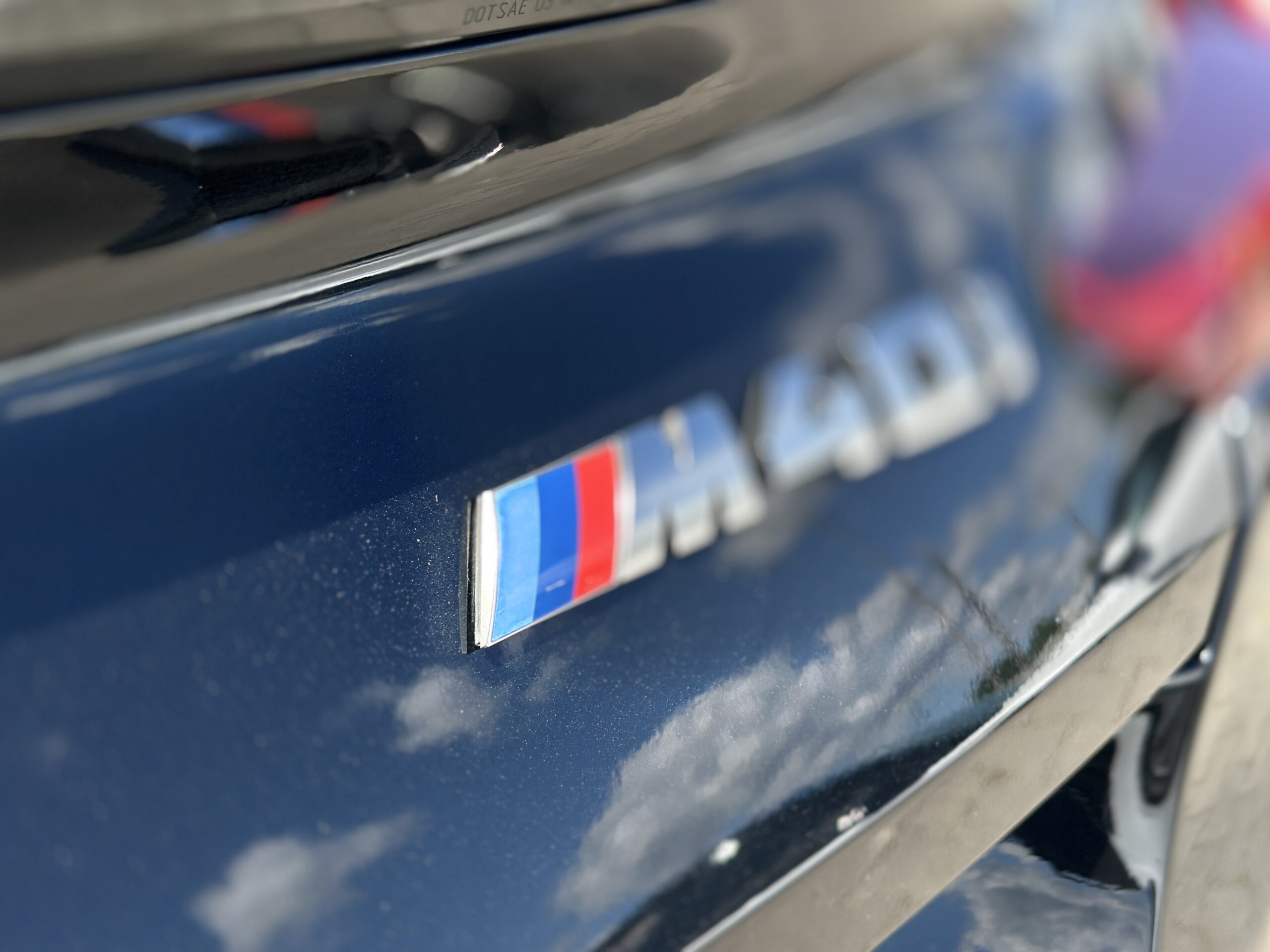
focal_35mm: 48
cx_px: 635
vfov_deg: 30.3
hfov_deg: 39.7
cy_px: 476
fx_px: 1761
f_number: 1.78
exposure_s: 1/1783
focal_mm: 6.86
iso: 100
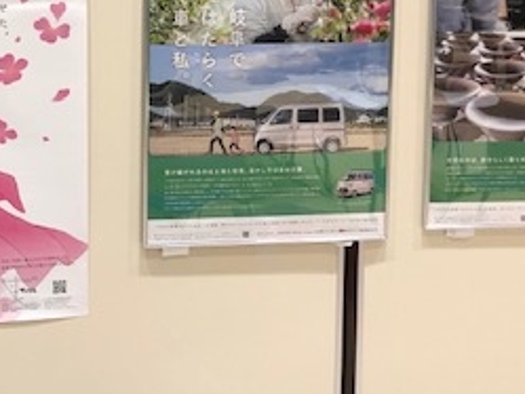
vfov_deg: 19.9
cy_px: 15
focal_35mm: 72
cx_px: 70
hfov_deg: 26.3
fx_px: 1093
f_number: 1.8
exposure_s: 1/30
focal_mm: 4
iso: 32
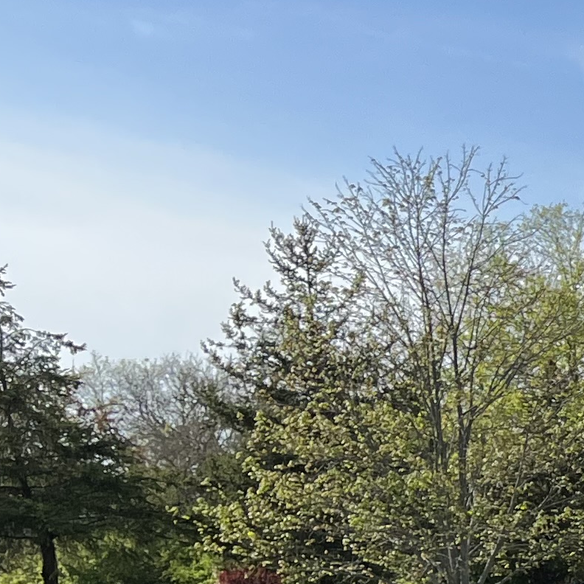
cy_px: 763
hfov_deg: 12.1
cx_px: 1369
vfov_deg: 14.3
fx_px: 2233
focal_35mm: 117
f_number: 1.6
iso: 50
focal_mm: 5.1
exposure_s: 1/2632
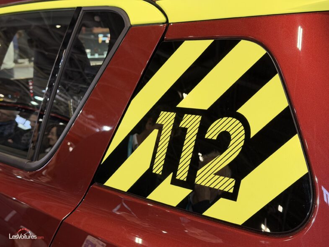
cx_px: 164
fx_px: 456
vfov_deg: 30.3
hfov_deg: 39.7
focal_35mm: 48
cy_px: 124
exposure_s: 1/50
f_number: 1.78
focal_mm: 6.76
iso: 80
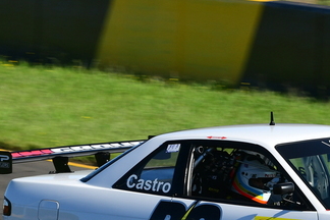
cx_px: 291
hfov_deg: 2.8
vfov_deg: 1.9
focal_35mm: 741
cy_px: 143
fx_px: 6792
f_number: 11
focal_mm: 200
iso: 250
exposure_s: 1/320
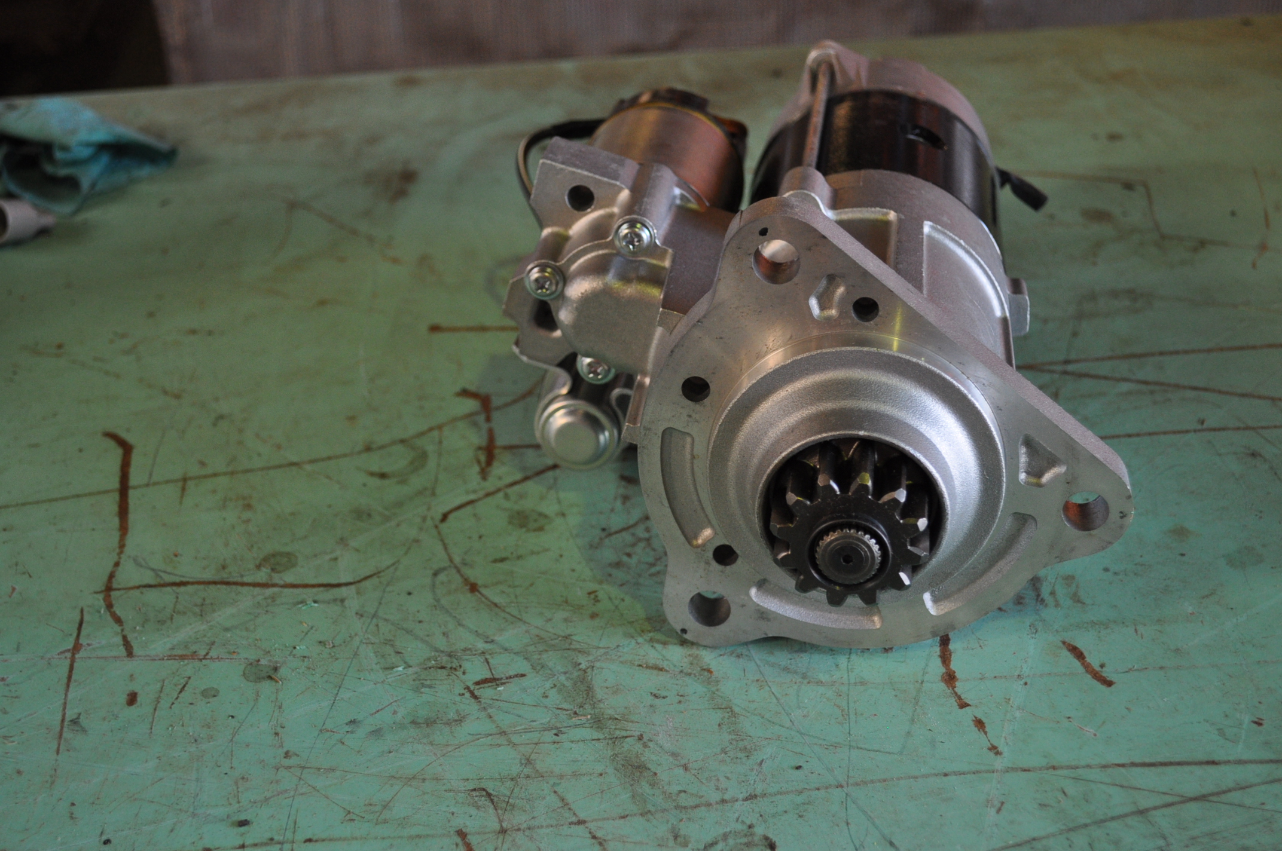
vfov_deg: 28.0
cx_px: 641
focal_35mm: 48
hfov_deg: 41.2
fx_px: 1707
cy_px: 426
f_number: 4.8
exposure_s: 1/60
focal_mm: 32
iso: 720
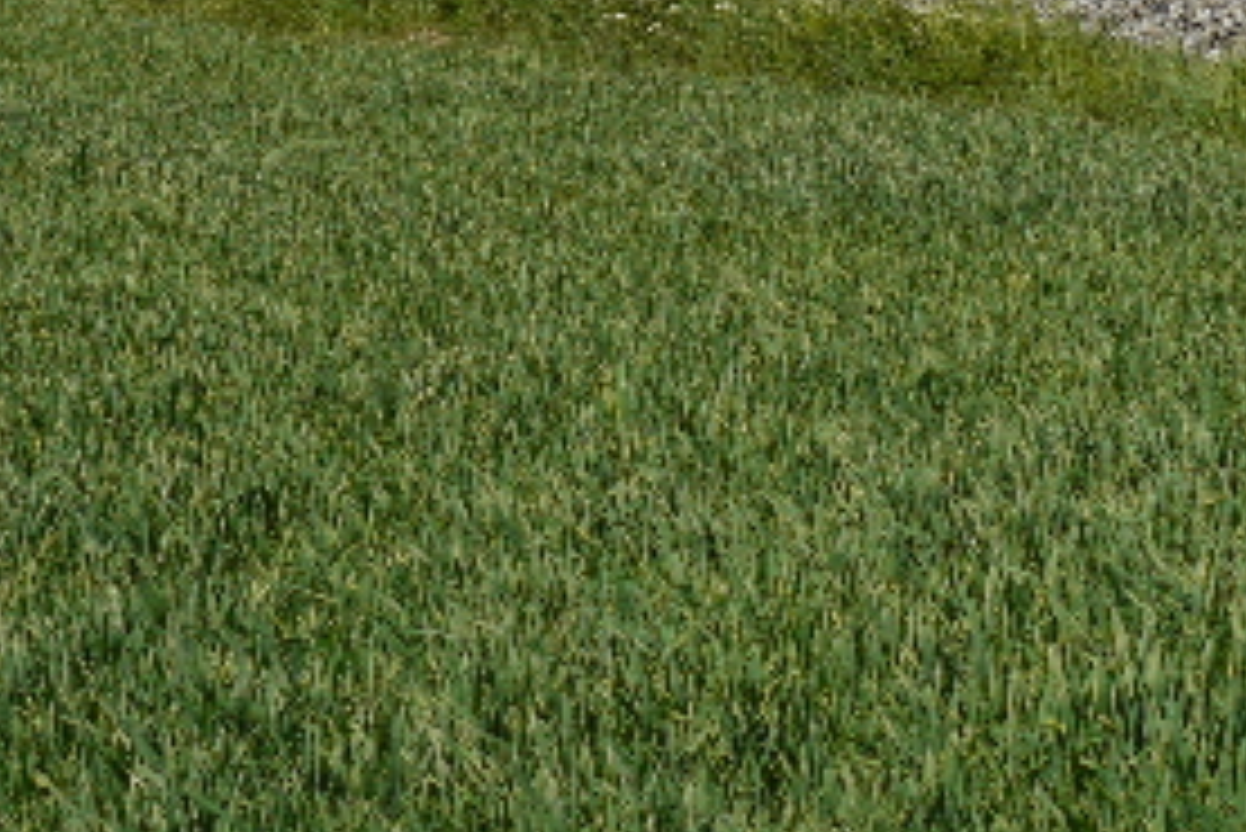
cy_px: -265
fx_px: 5194
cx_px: 688
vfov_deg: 9.0
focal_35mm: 150
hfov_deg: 13.7
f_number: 10
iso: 200
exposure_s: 1/500
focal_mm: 25
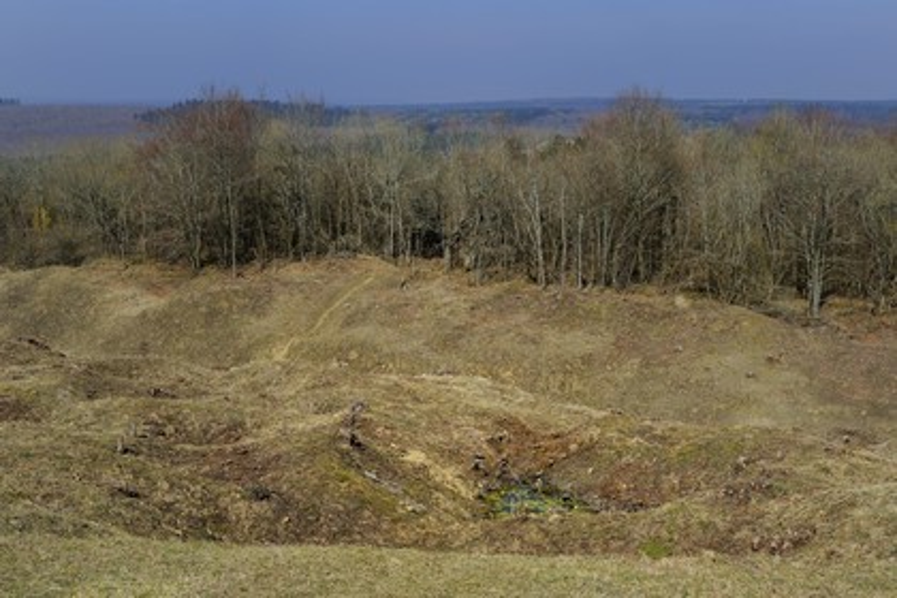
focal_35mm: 52
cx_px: 448
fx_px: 1296
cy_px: 299
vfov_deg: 26.0
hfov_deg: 38.2
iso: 200
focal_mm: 52
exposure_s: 1/200
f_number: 13
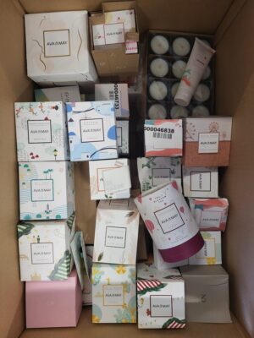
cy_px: 169
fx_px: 254
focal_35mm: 26
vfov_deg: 67.3
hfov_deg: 53.1
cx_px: 127
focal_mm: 5.4
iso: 250
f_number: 1.8
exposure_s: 1/100
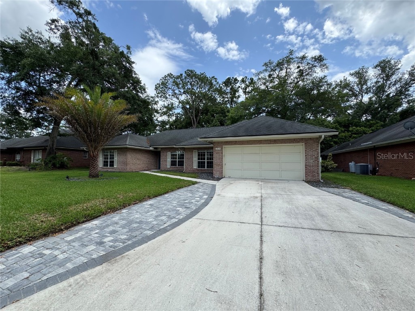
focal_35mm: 14
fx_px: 168
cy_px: 156
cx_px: 208
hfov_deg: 102.1
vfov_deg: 85.7
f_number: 2.2
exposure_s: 1/707
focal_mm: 2.22
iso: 40
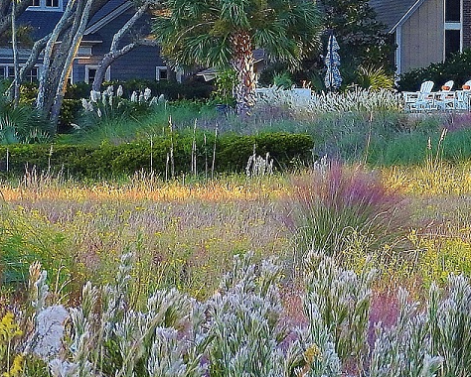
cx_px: 685
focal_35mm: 324
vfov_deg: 4.8
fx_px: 4520
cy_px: 23
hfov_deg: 5.9
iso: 100
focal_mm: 18.8
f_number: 4.8
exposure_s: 1/80
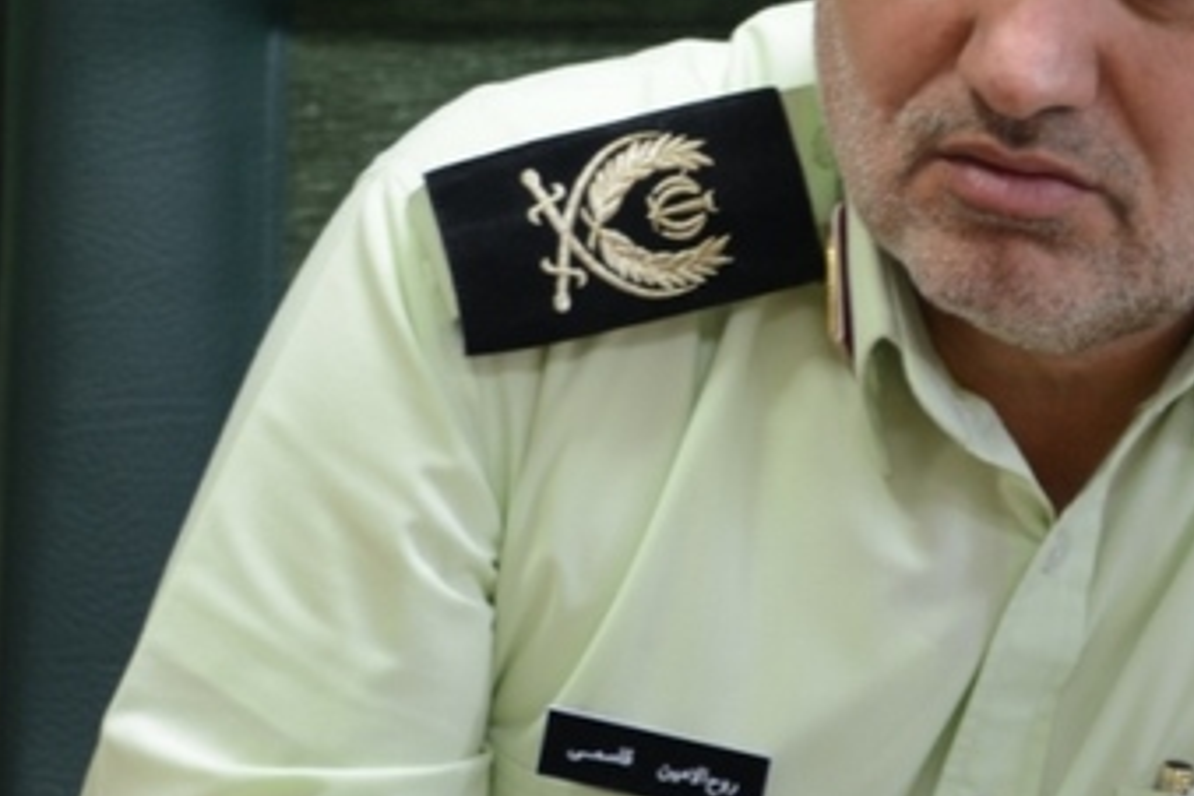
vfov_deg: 3.6
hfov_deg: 5.4
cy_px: 157
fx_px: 12735
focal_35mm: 384
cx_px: 1085
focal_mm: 210
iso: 640
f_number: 5.6
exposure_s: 1/80
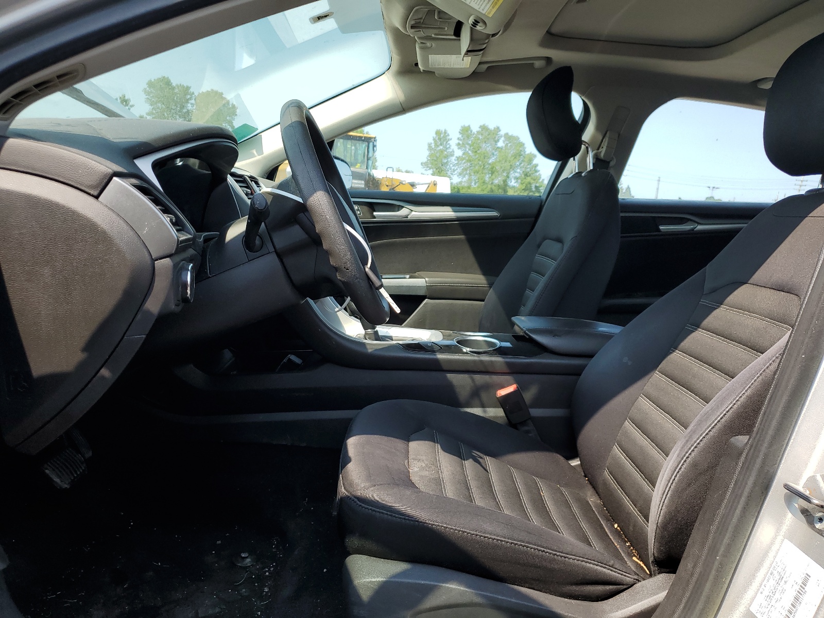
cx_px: 412
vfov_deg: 53.1
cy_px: 309
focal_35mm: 26
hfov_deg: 67.3
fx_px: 619
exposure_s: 1/1000
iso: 50
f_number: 1.5
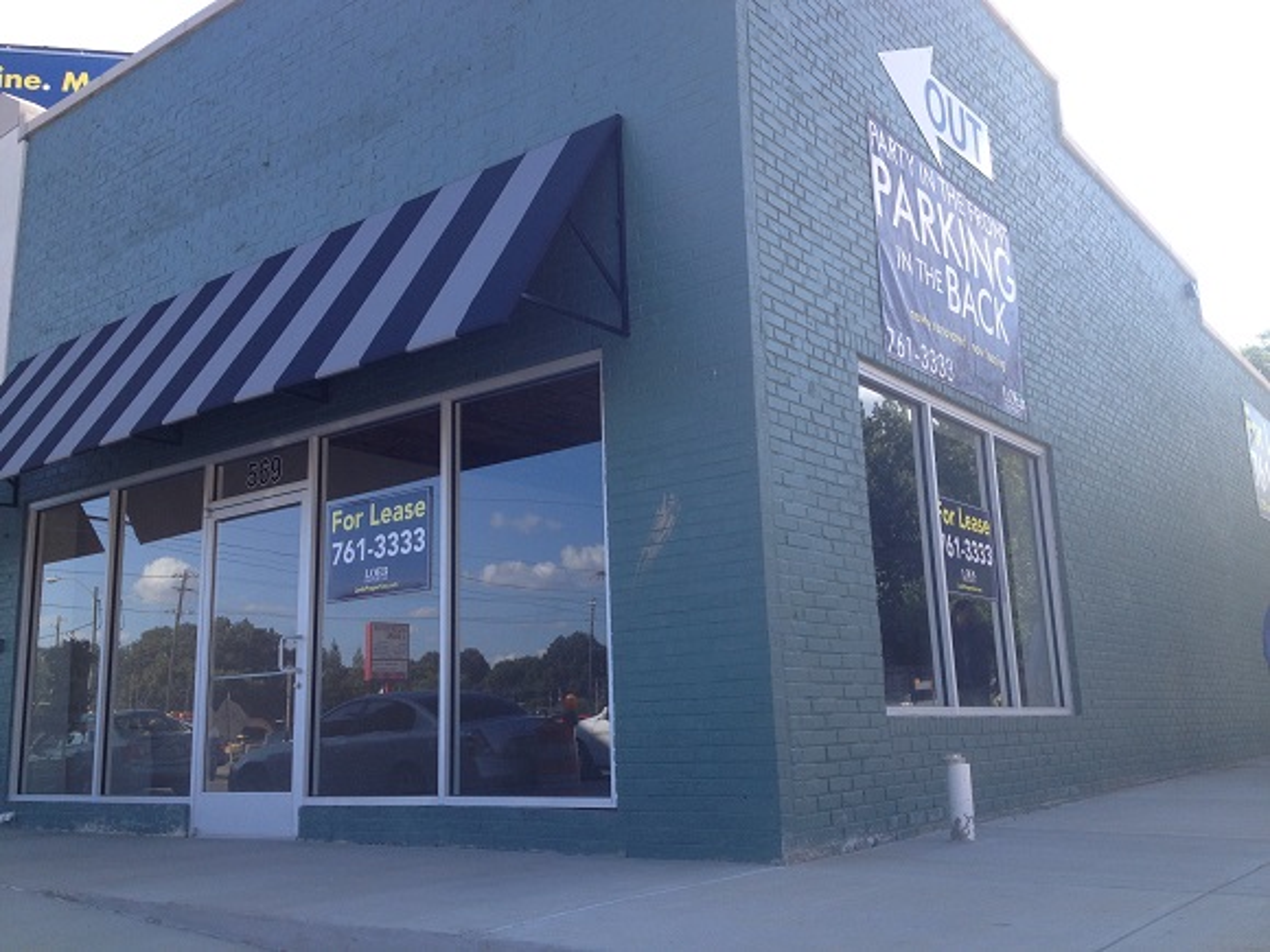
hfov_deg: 52.6
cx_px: 635
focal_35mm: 35
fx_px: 1284
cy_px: 476
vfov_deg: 40.7
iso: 50
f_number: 2.4
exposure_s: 1/438
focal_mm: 4.28
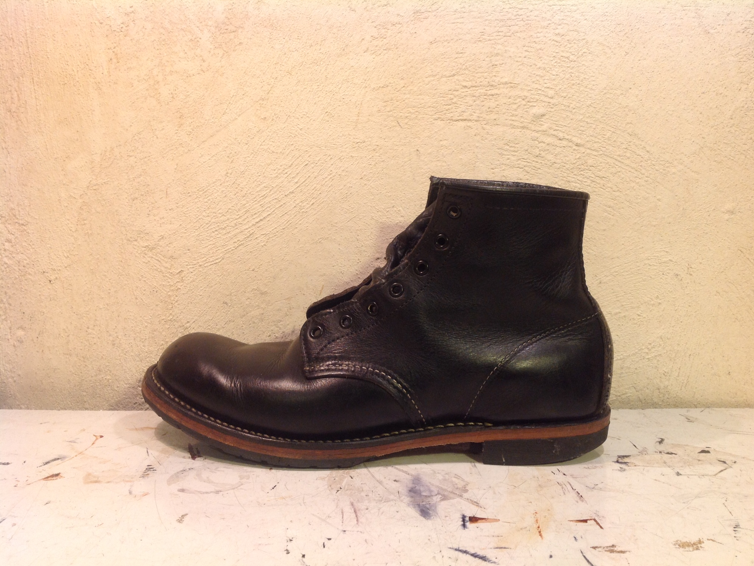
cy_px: 289
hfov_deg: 51.4
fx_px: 784
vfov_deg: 39.7
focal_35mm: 36
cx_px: 382
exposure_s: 1/17
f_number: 2.4
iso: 50
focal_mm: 4.28
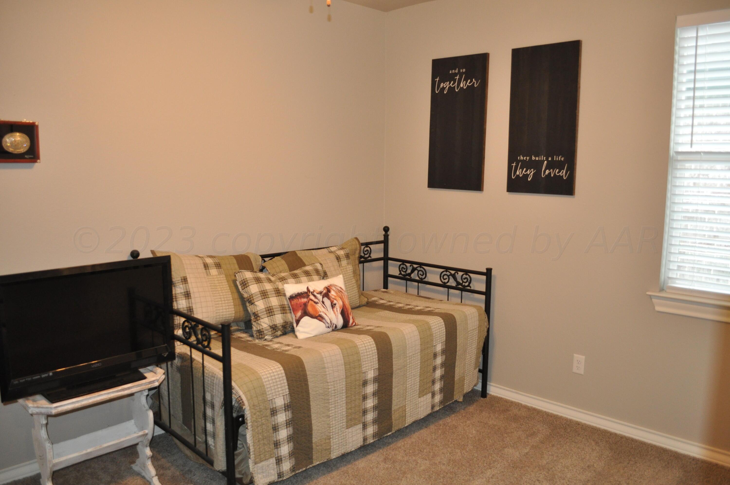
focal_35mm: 27
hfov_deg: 67.4
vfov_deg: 47.8
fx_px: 547
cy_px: 242
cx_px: 365
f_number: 3.5
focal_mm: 18
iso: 800
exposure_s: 1/60
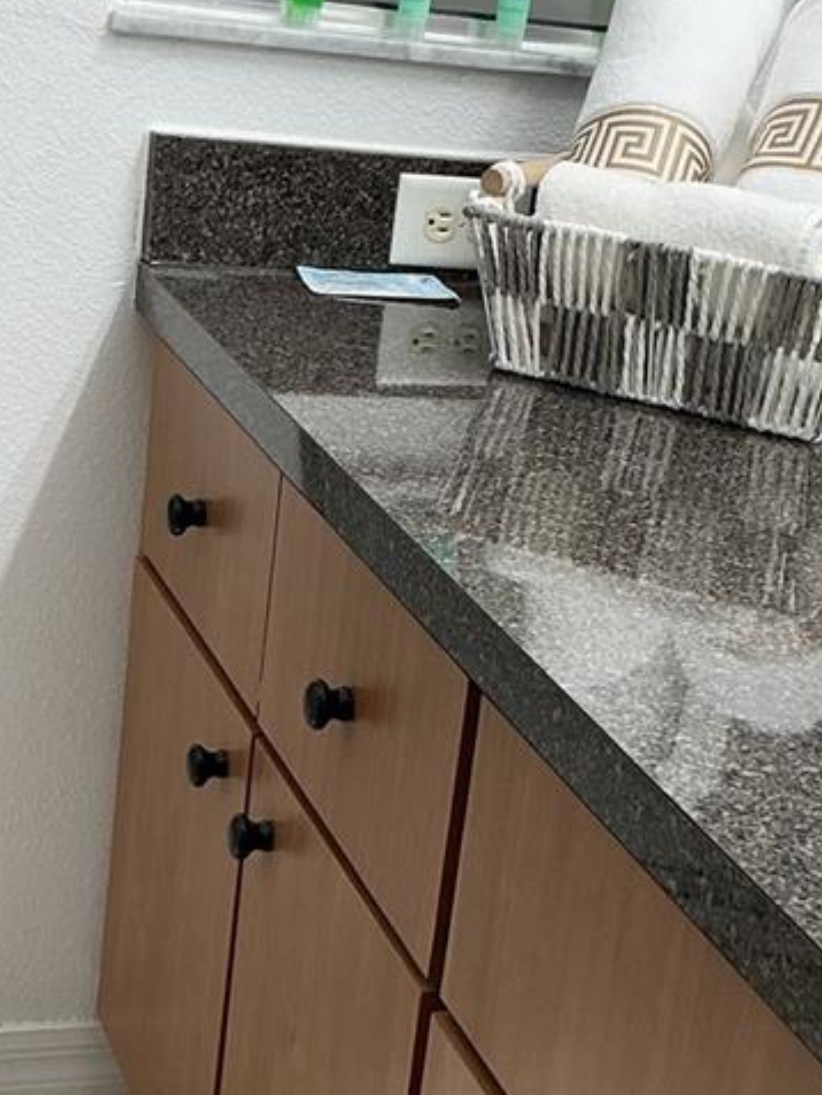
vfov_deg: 26.5
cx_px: 374
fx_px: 2310
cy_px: 721
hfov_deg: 20.2
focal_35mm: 73
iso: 40
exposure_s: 1/60
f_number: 1.8
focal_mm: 3
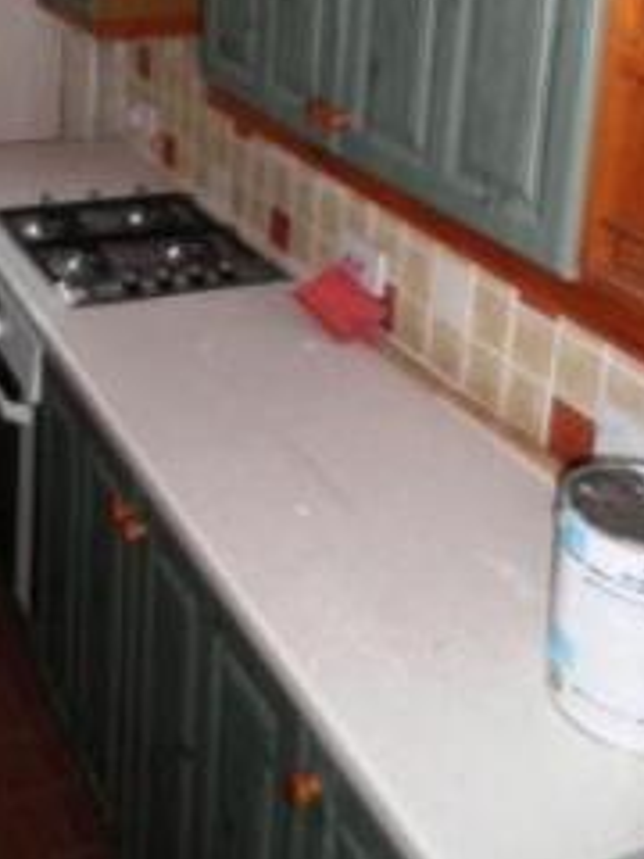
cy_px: 29
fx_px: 1191
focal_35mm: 48
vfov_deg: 36.3
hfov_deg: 29.4
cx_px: 107
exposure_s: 1/30
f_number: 3.3
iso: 160
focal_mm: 4.3
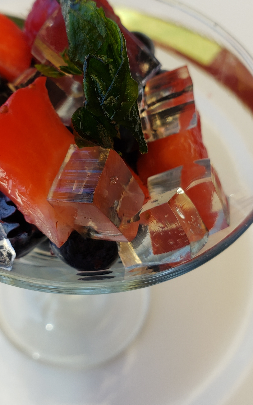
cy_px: 172
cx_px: 82
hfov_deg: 31.0
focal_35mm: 41
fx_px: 452
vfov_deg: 48.1
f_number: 2.4
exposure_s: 1/120
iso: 64
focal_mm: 4.3
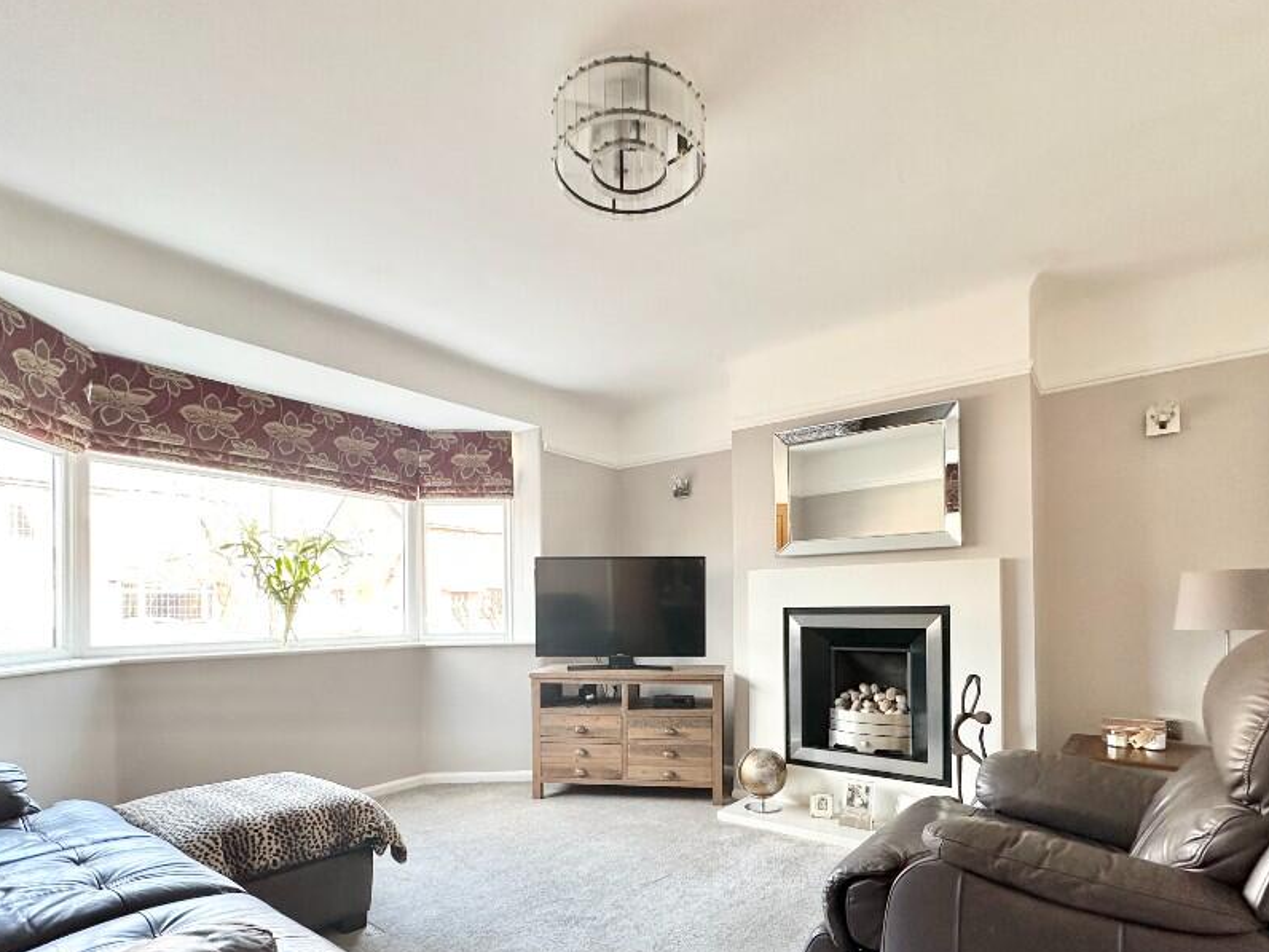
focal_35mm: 18
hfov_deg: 87.7
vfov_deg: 70.3
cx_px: 655
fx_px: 660
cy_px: 604
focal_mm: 2.22
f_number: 2.2
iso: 160
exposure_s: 1/99
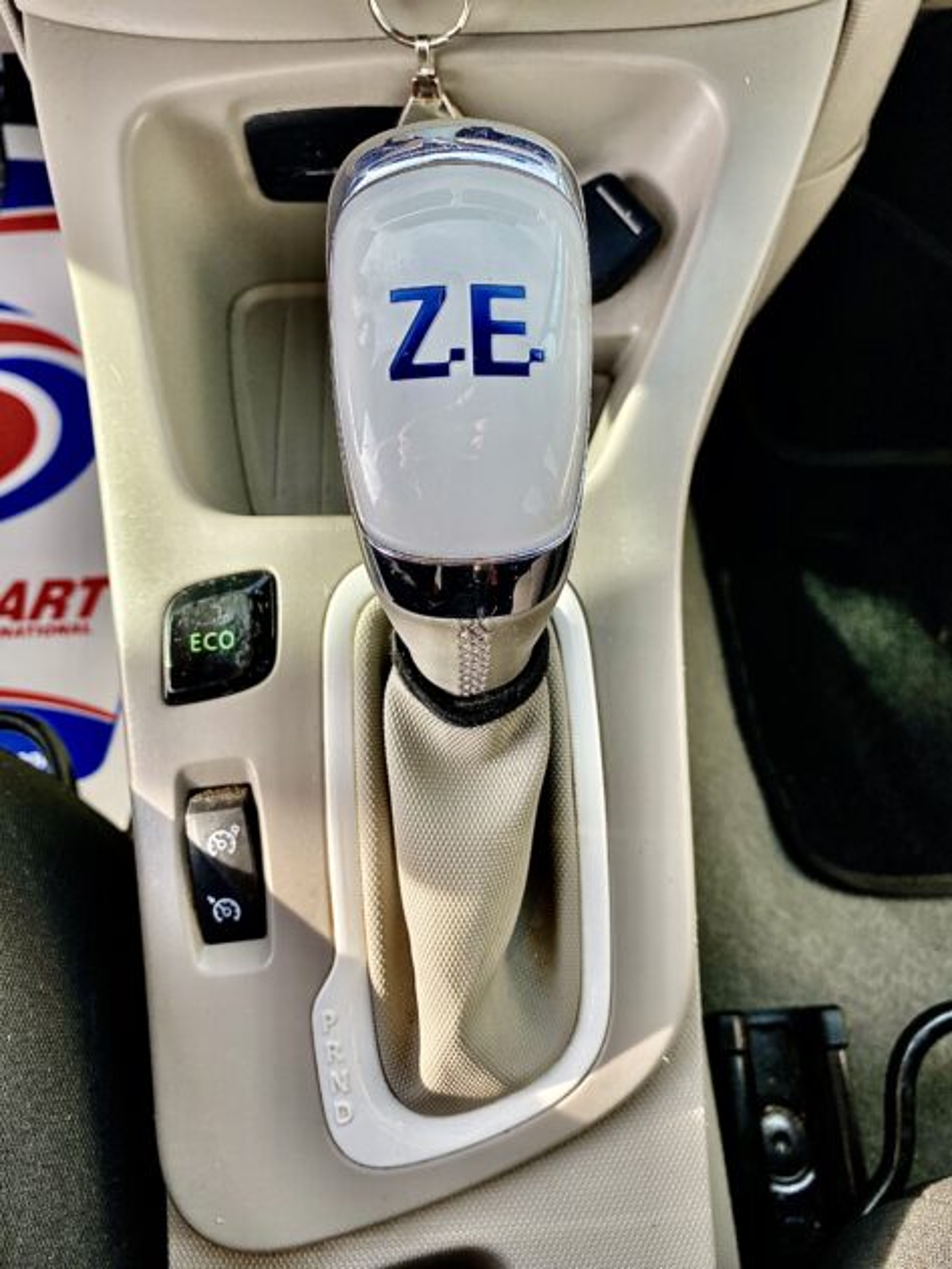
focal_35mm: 26
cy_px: 634
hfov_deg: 53.1
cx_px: 476
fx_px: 953
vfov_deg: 67.3
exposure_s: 1/324
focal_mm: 4.25
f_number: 1.8
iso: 32
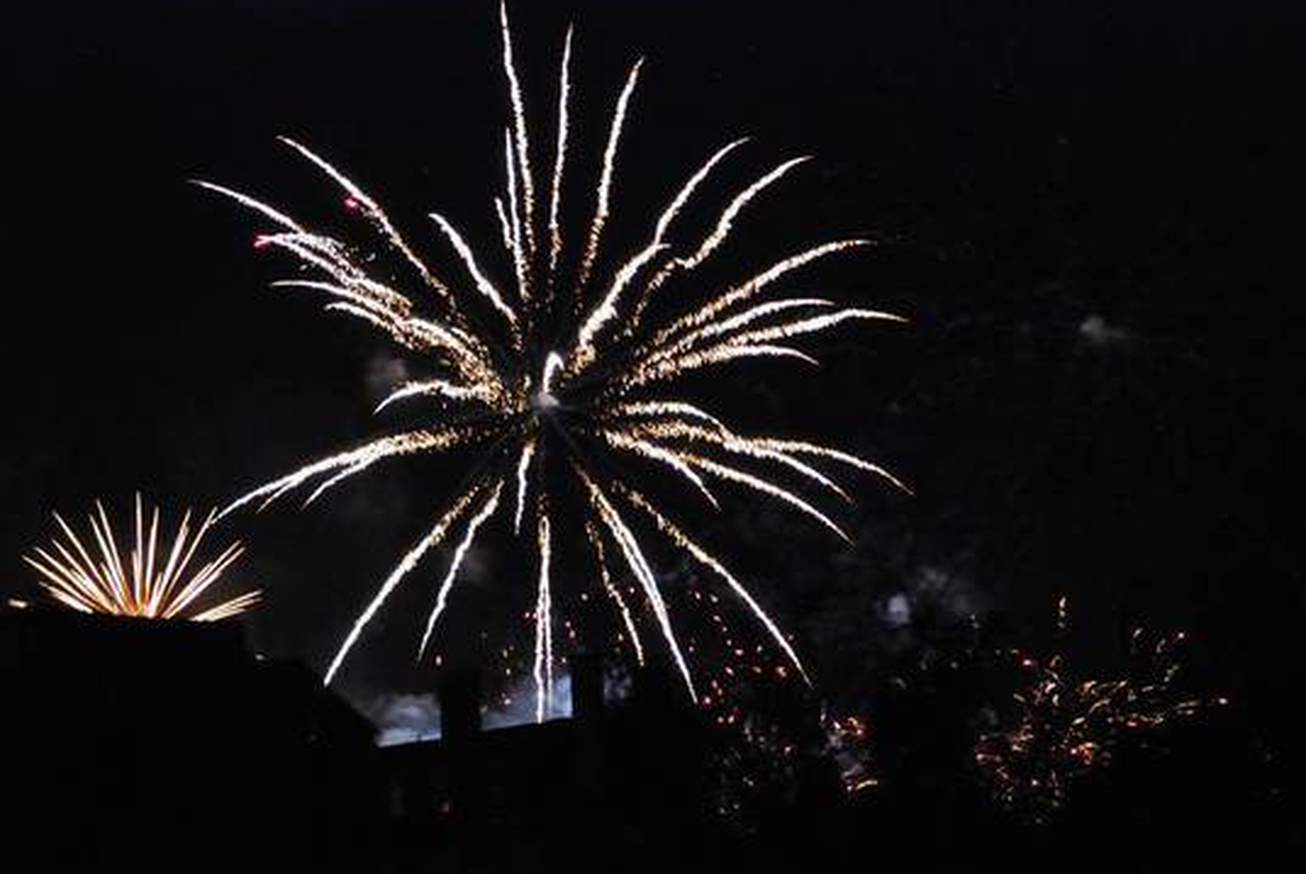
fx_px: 4977
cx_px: 502
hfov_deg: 14.9
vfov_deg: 10.0
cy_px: 558
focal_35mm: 137
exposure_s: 1/5
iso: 1600
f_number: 5
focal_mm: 70
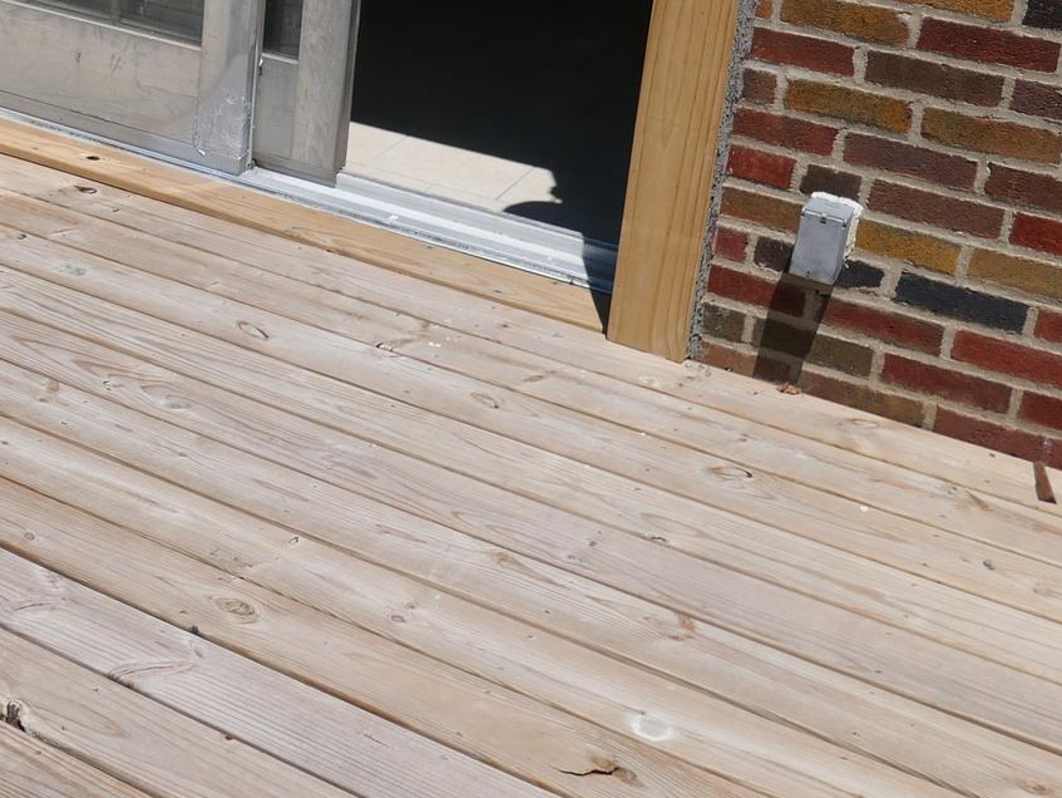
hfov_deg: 31.1
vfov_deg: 24.1
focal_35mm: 58
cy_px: -3
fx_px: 1780
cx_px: 31
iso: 200
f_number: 5.6
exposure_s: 1/1000
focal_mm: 10.9
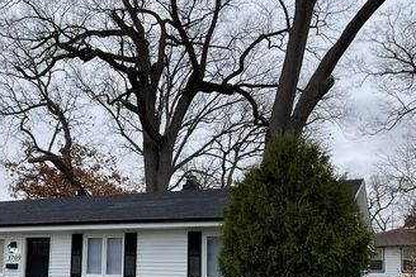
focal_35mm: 46
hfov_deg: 41.9
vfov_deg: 28.7
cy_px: 218
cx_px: 126
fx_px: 532
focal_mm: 3
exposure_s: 1/457
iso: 16
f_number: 1.8
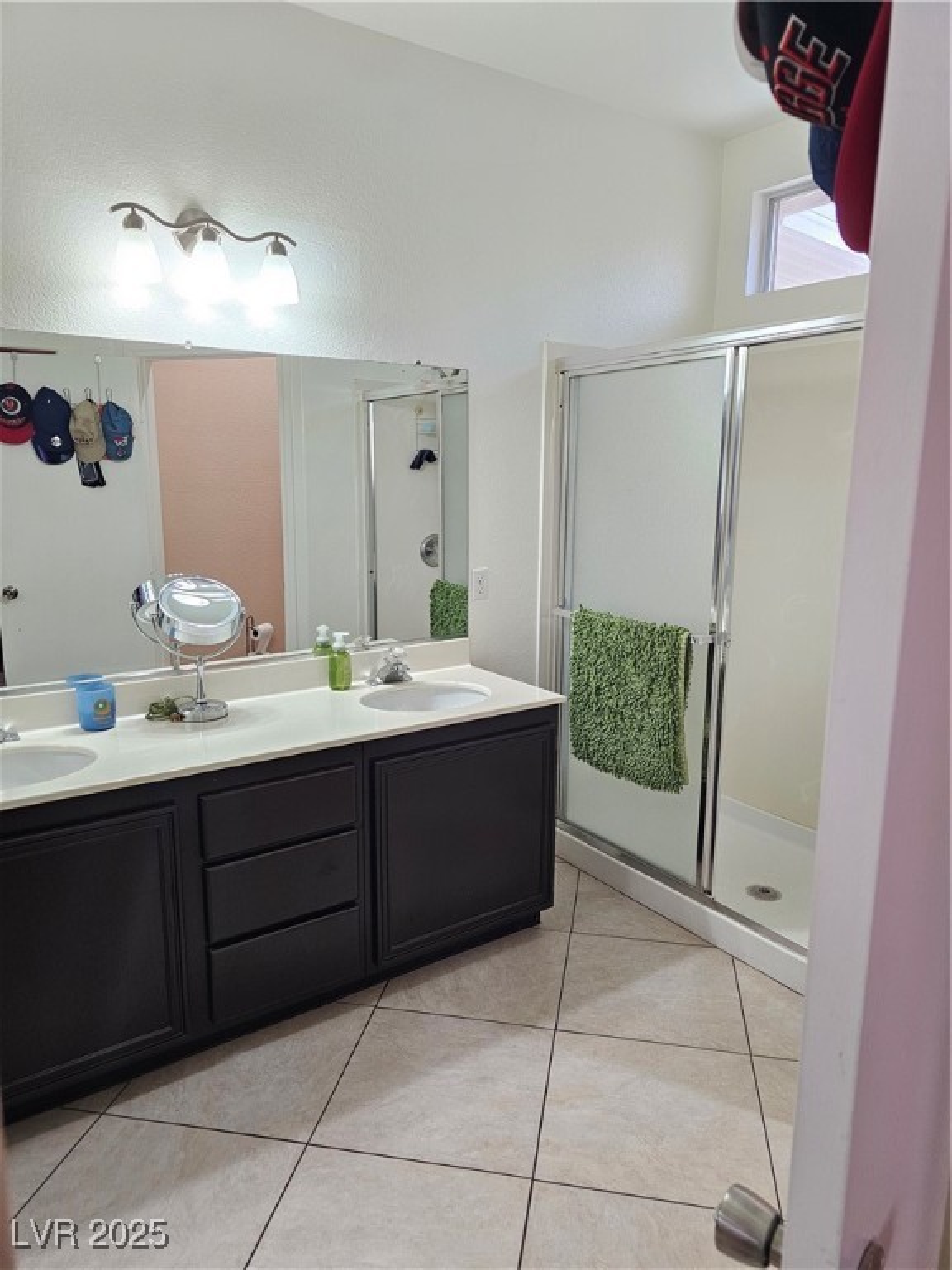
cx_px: 476
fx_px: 843
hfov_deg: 58.9
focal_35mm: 23
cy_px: 635
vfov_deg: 73.9
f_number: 1.7
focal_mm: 6.3
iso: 320
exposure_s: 1/120
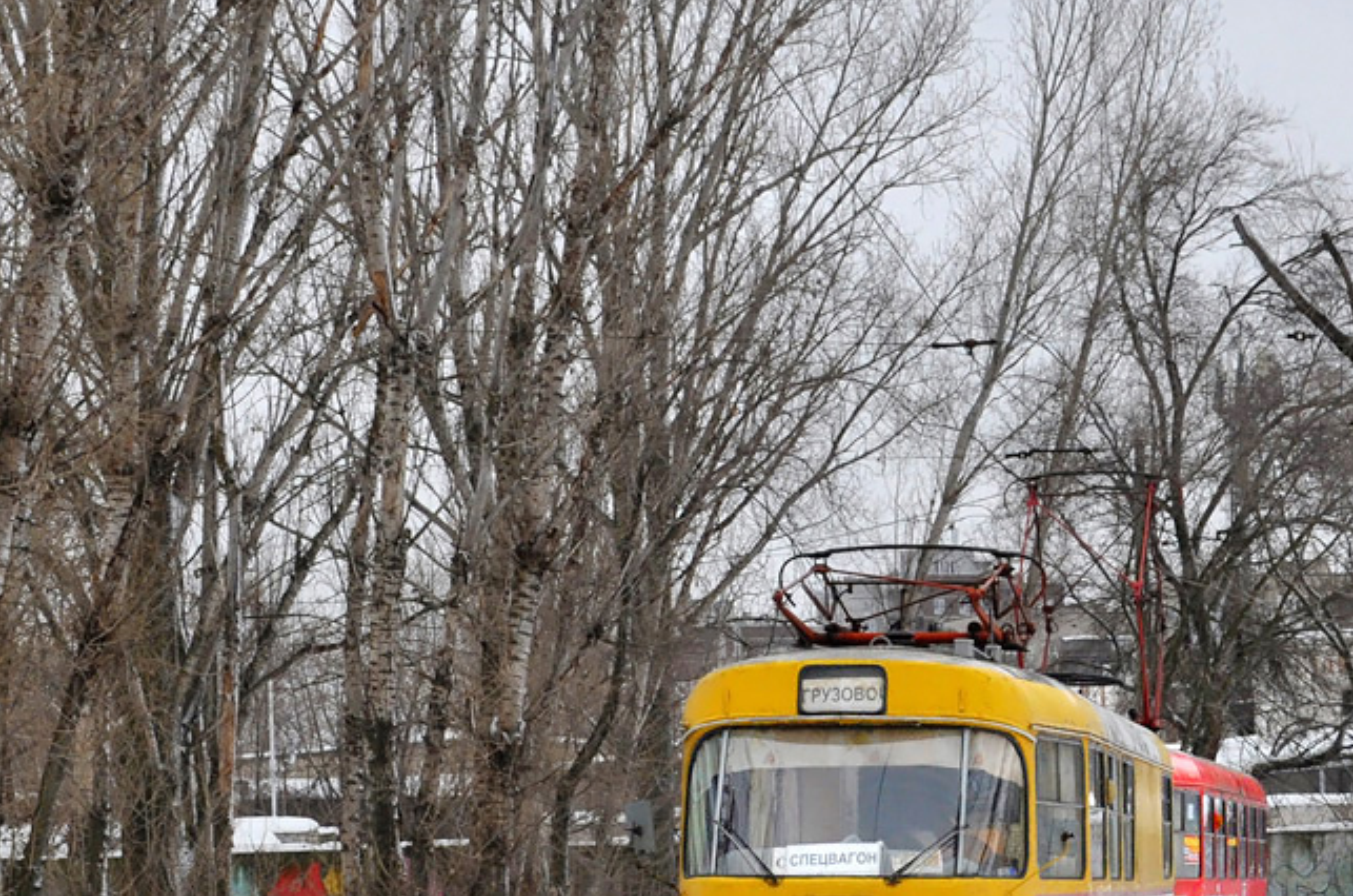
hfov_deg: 21.0
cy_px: 670
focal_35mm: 97
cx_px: 945
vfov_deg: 14.0
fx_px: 3638
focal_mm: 32
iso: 400
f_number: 5.6
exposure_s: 1/250
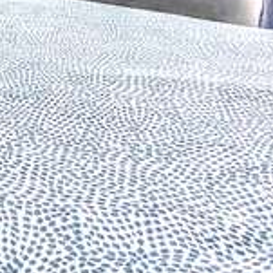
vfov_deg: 22.8
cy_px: -116
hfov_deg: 21.8
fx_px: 571
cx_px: -149
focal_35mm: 64
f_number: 2.2
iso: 47
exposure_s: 1/99.2
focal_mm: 2.35
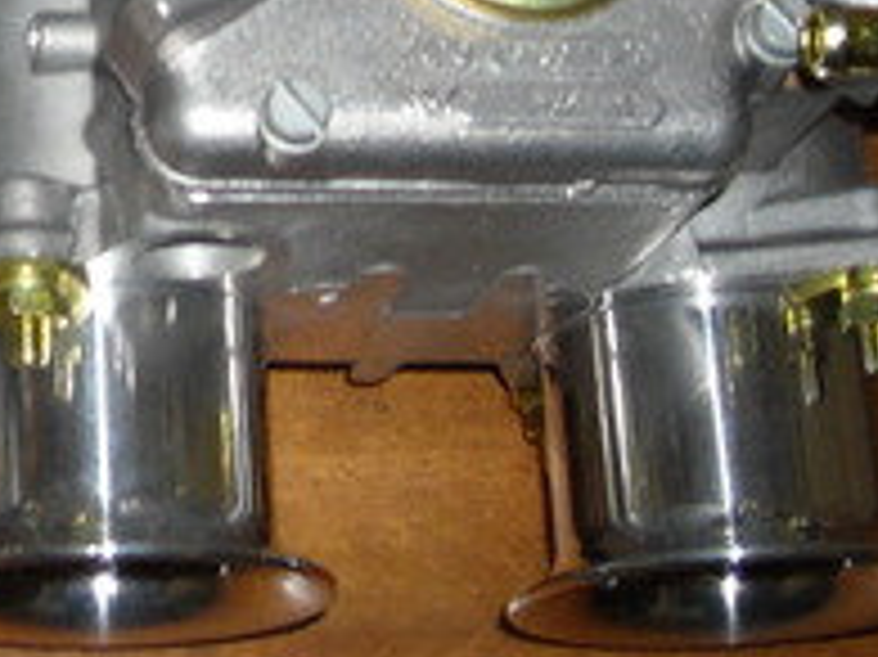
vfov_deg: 12.6
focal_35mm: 115
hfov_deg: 16.1
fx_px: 2915
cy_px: -94
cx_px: -324
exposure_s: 1/60
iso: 200
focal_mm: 5.7
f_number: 2.8
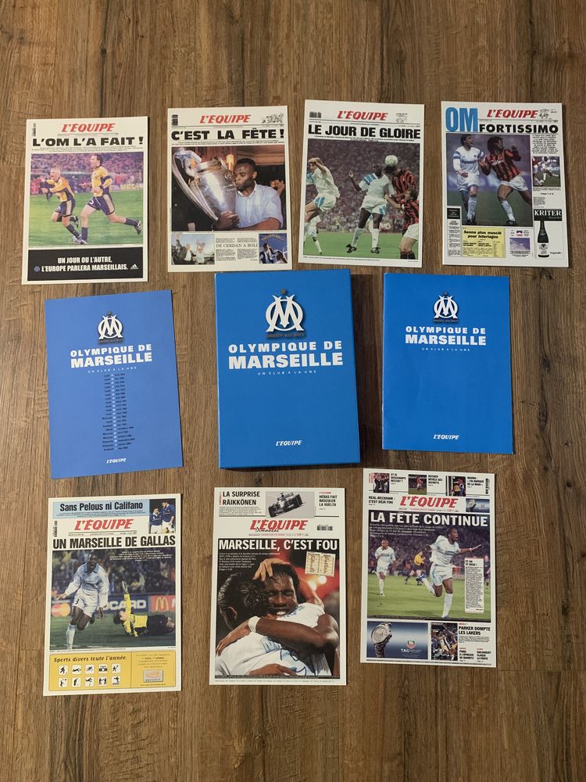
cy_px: 391
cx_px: 293
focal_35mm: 26
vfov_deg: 67.3
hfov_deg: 53.1
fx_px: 587
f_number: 1.8
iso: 400
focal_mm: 4.25
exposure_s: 1/34
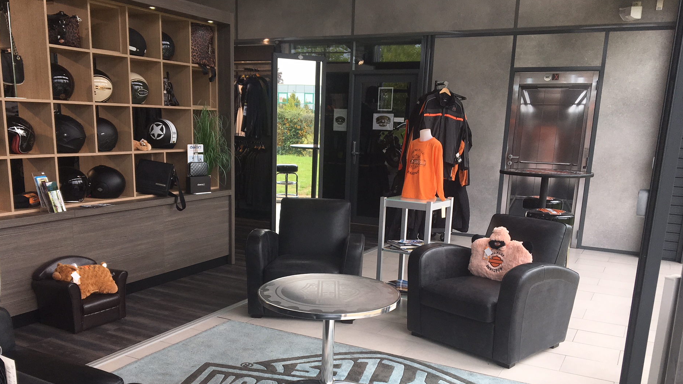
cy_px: 271
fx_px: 616
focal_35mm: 34
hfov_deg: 58.0
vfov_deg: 34.2
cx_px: 318
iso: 25
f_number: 2.2
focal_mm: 4.15
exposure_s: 1/195
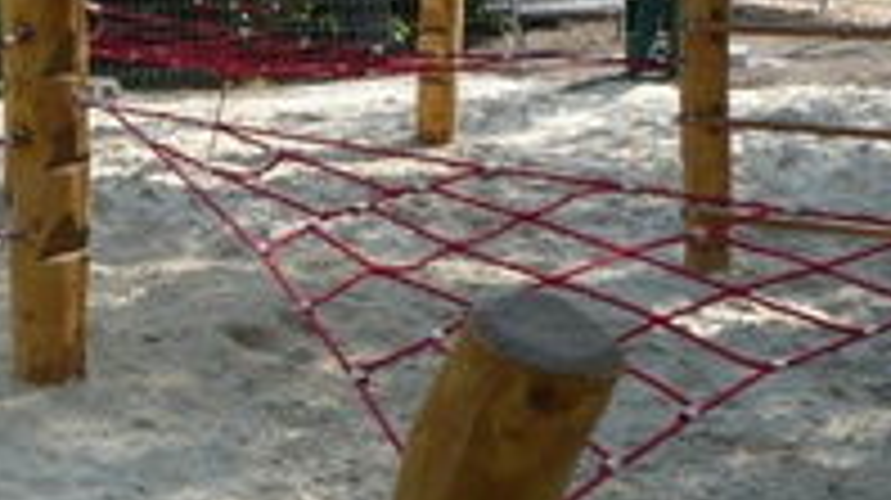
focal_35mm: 72
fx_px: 1700
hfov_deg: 26.6
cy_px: 153
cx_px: -137
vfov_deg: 16.7
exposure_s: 1/400
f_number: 3.3
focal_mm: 4.6
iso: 100
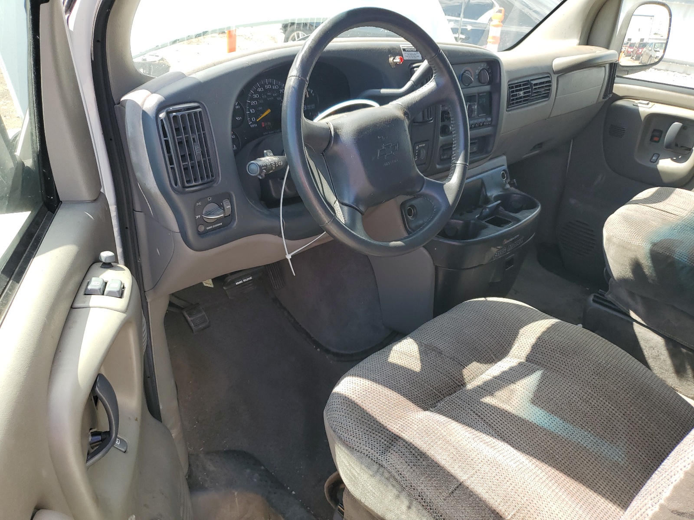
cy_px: 260
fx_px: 521
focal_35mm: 26
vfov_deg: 53.1
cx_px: 347
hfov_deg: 67.3
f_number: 1.5
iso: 50
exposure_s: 1/435
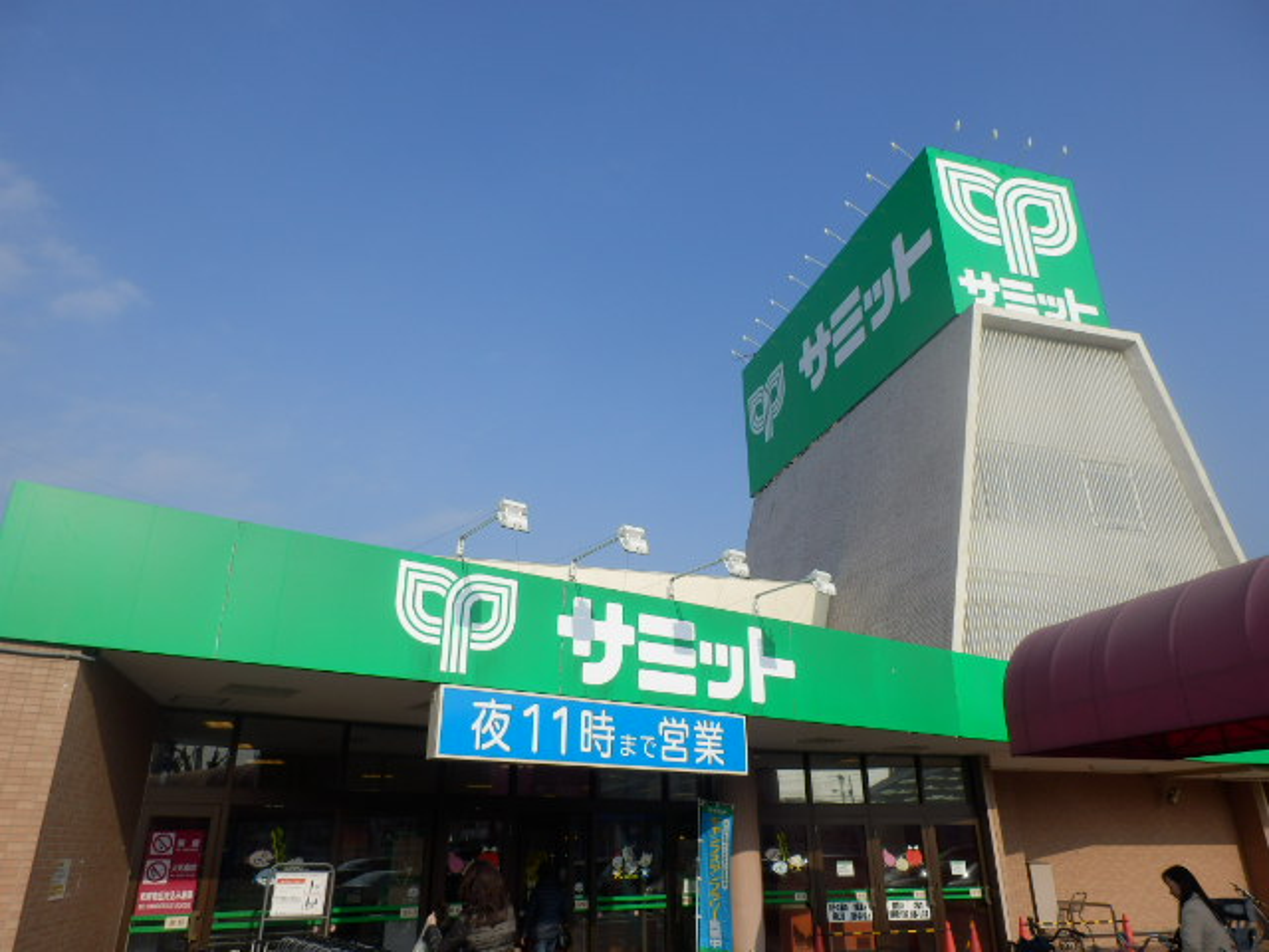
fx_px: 880
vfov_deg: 56.8
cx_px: 634
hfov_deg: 71.6
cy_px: 476
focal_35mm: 24
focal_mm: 4.2
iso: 80
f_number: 7.9
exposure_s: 1/200
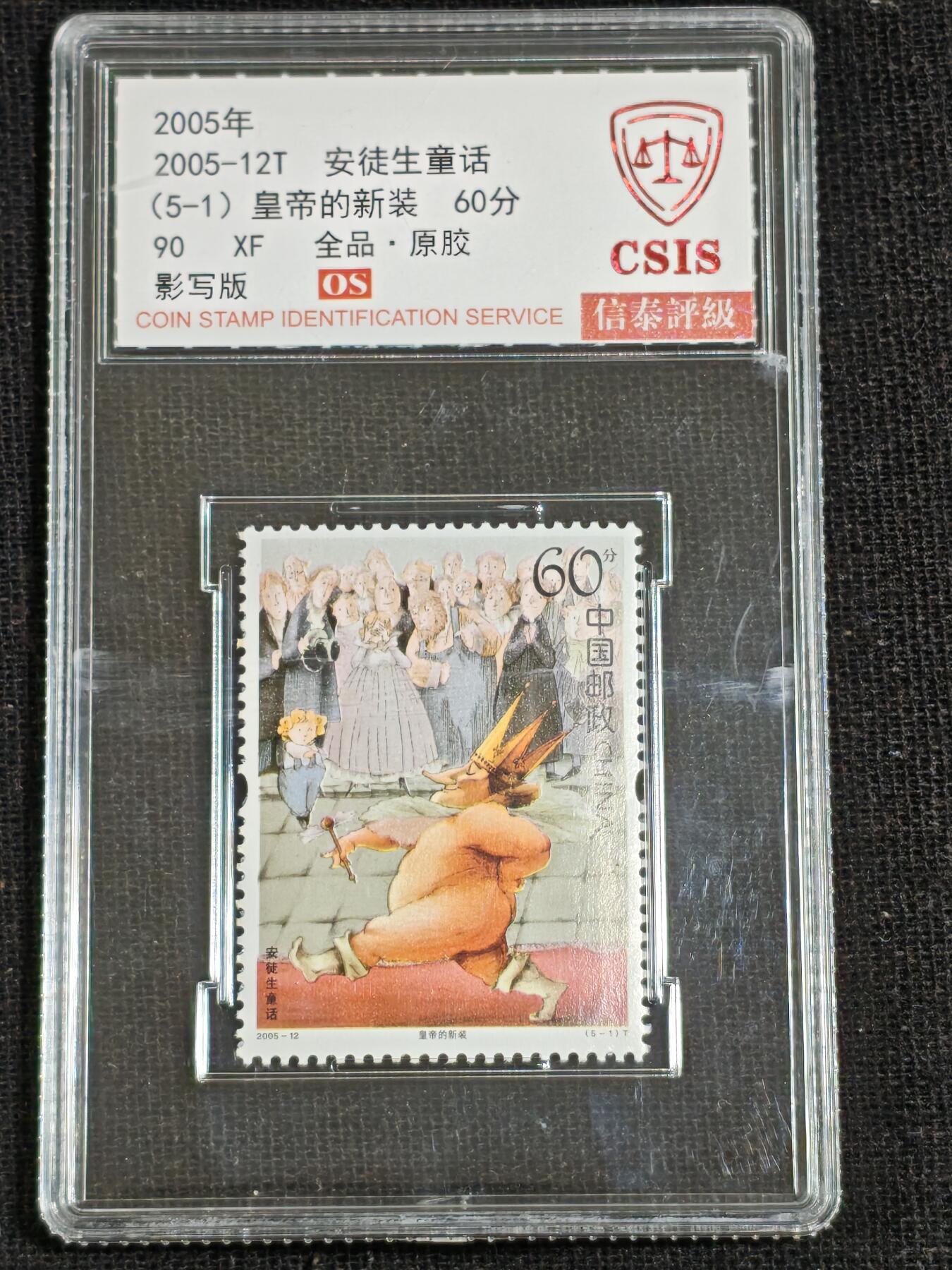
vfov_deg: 20.2
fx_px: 3557
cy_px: 635
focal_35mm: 97
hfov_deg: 15.2
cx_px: 476
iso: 50
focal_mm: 4.94
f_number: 1.5
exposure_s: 1/536
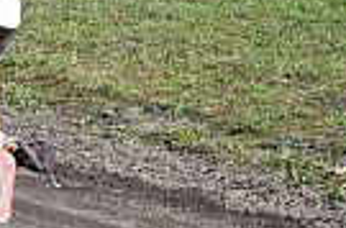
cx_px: -223
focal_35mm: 827
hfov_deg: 2.5
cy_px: 81
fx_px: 7921
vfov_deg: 1.6
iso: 400
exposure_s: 1/1250
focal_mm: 135
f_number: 5.6
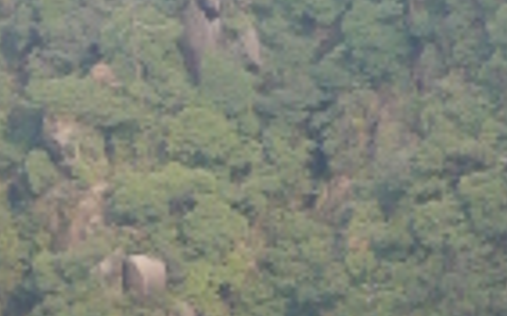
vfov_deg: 3.6
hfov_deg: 5.5
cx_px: 1156
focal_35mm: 369
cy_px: 18
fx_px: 5097
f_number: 6.3
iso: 160
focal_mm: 24
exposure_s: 1/160
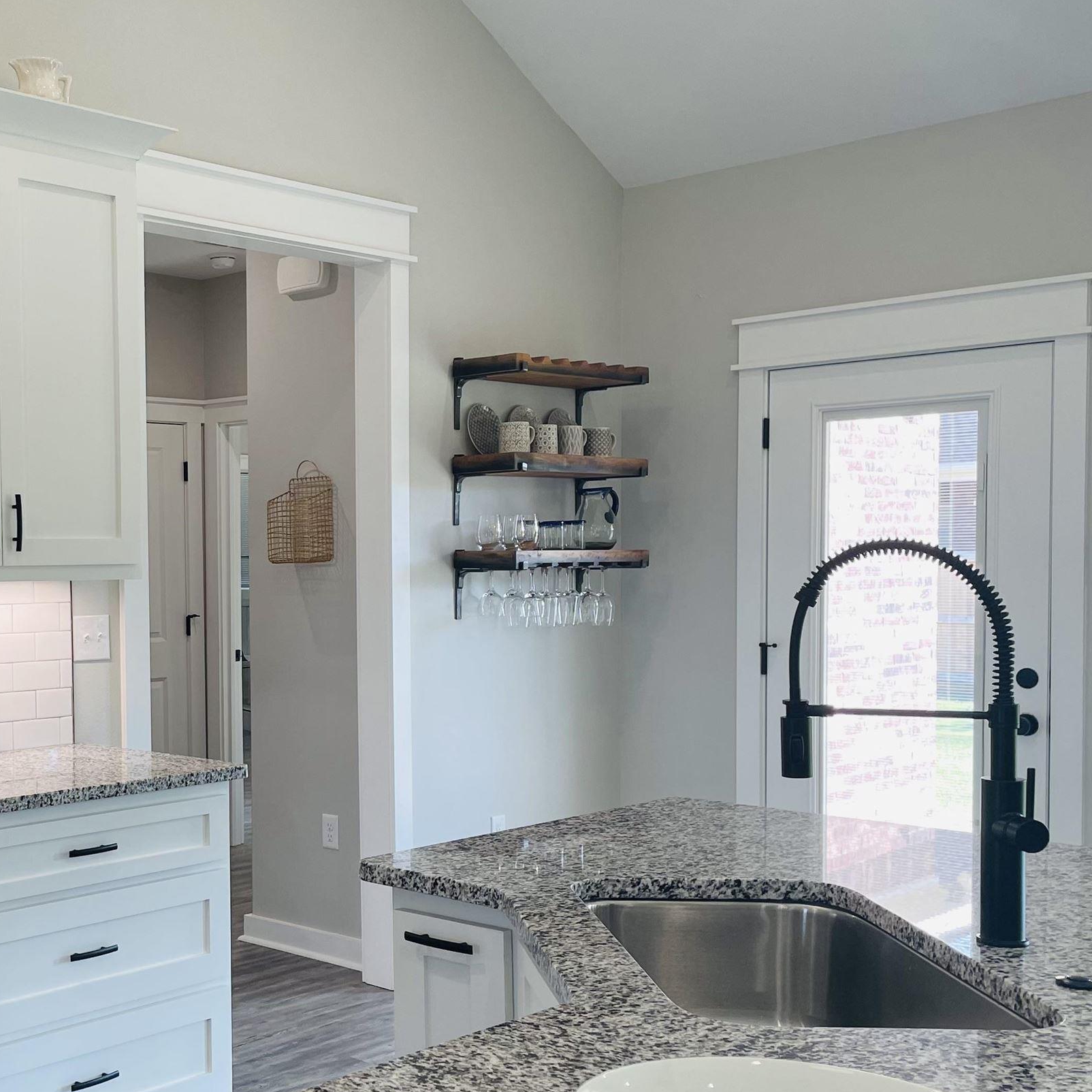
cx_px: 210
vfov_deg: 38.2
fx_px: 1570
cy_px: 658
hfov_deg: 36.9
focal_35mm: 44
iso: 50
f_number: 1.6
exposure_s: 1/120
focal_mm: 4.2
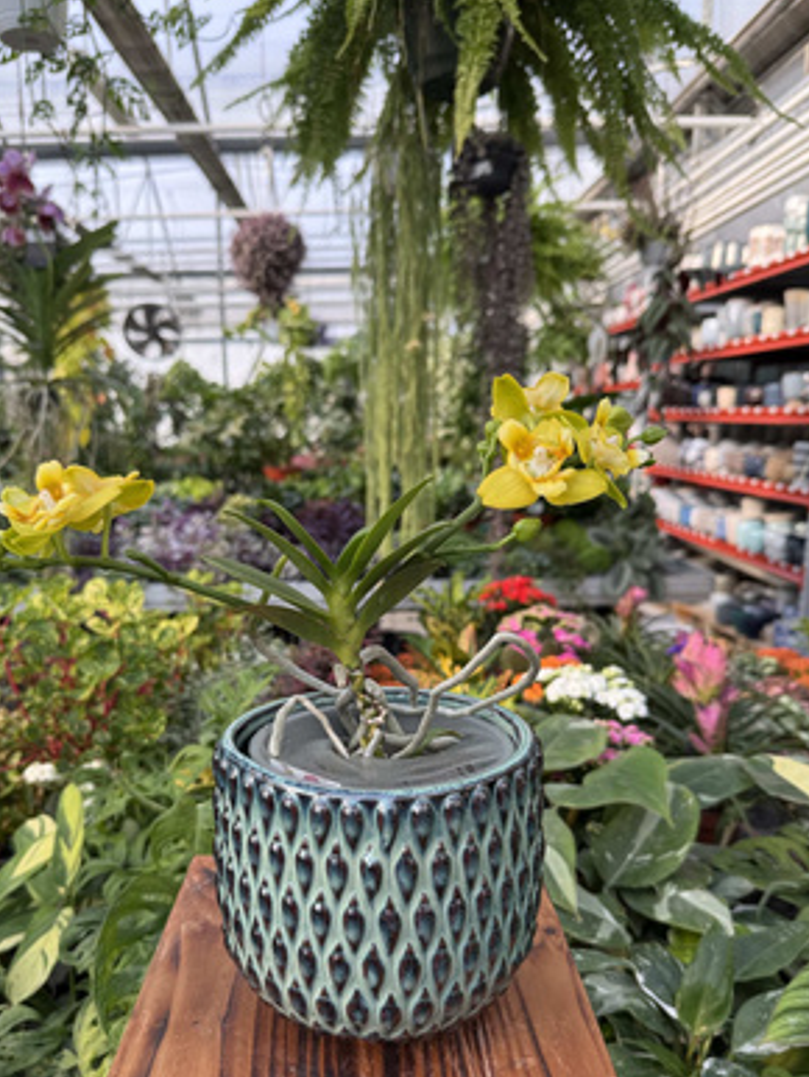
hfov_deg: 49.7
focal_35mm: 28
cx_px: 371
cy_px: 611
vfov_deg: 63.2
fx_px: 872
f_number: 1.78
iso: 100
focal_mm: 6.76
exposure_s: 1/805
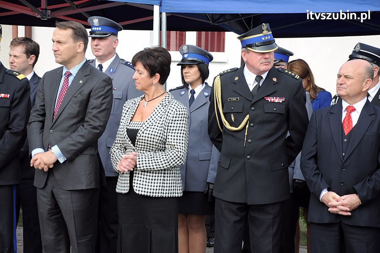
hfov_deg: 20.6
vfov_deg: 13.8
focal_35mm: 99
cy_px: 126
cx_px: 190
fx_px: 1044
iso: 500
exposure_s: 1/640
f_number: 6.3
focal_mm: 66
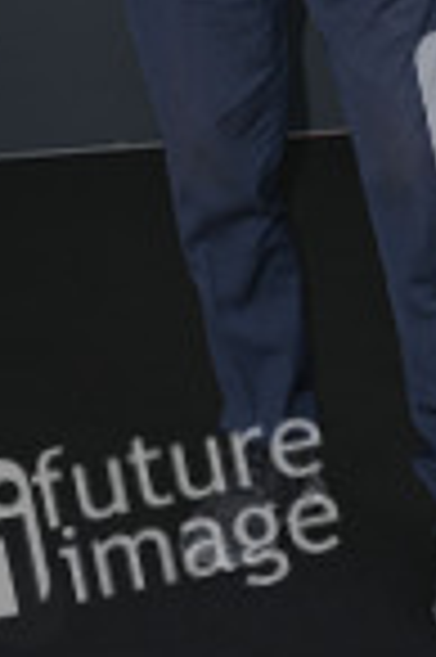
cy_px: -148
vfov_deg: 13.2
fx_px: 2749
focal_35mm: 151
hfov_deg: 9.1
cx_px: 238
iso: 640
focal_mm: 55
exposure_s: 1/250
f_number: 5.6
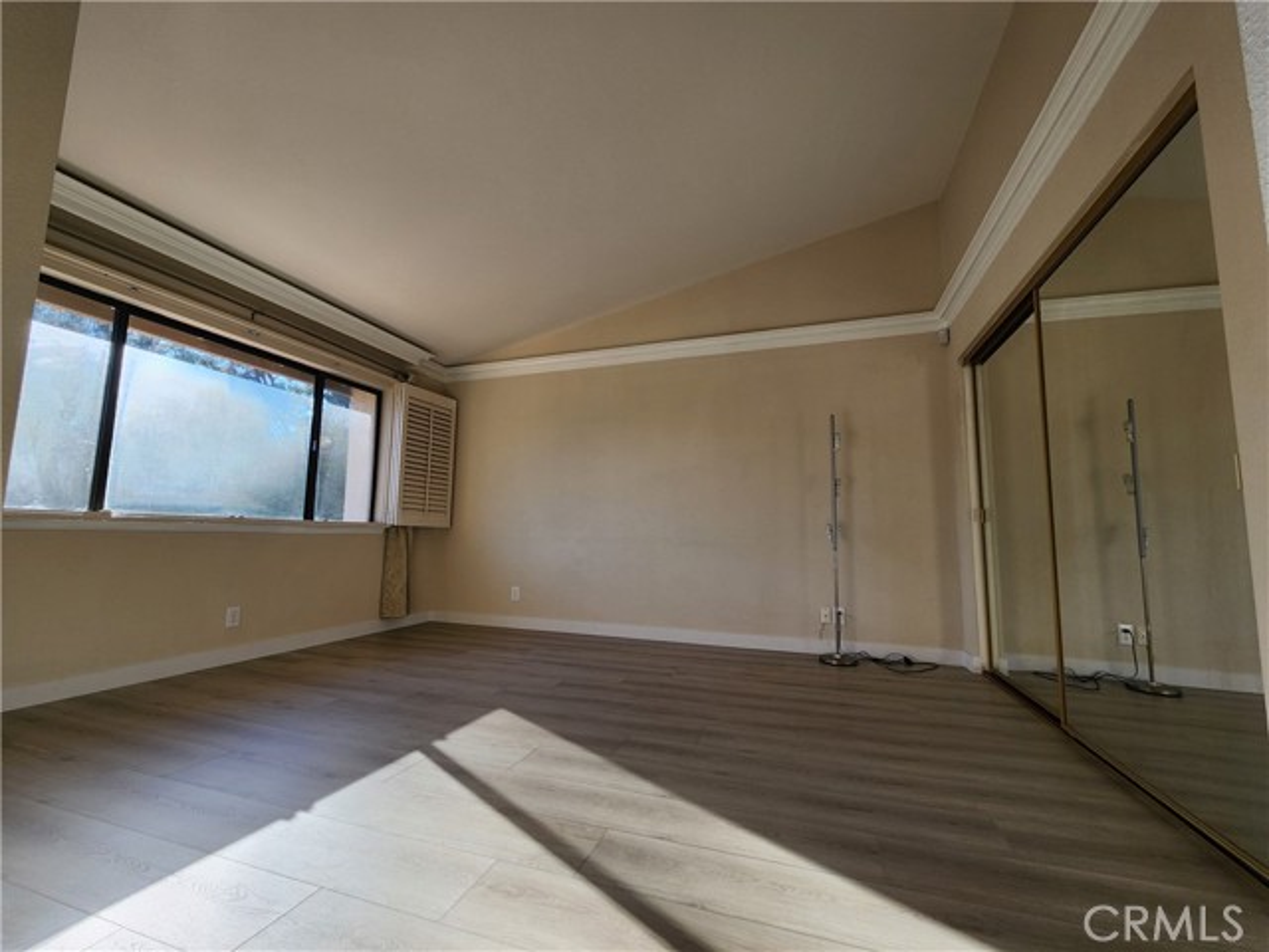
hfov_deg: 106.2
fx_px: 477
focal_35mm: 13
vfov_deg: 89.9
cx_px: 634
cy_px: 476
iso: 50
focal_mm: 2.2
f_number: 2.2
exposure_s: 1/213
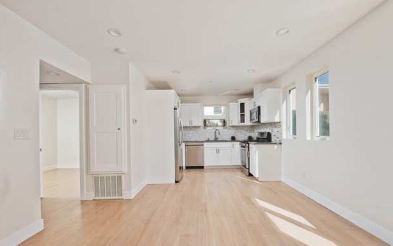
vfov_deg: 68.0
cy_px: 130
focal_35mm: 17
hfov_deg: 94.3
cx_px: 202
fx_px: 182
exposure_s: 1/500
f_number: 6.3
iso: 400
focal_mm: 16
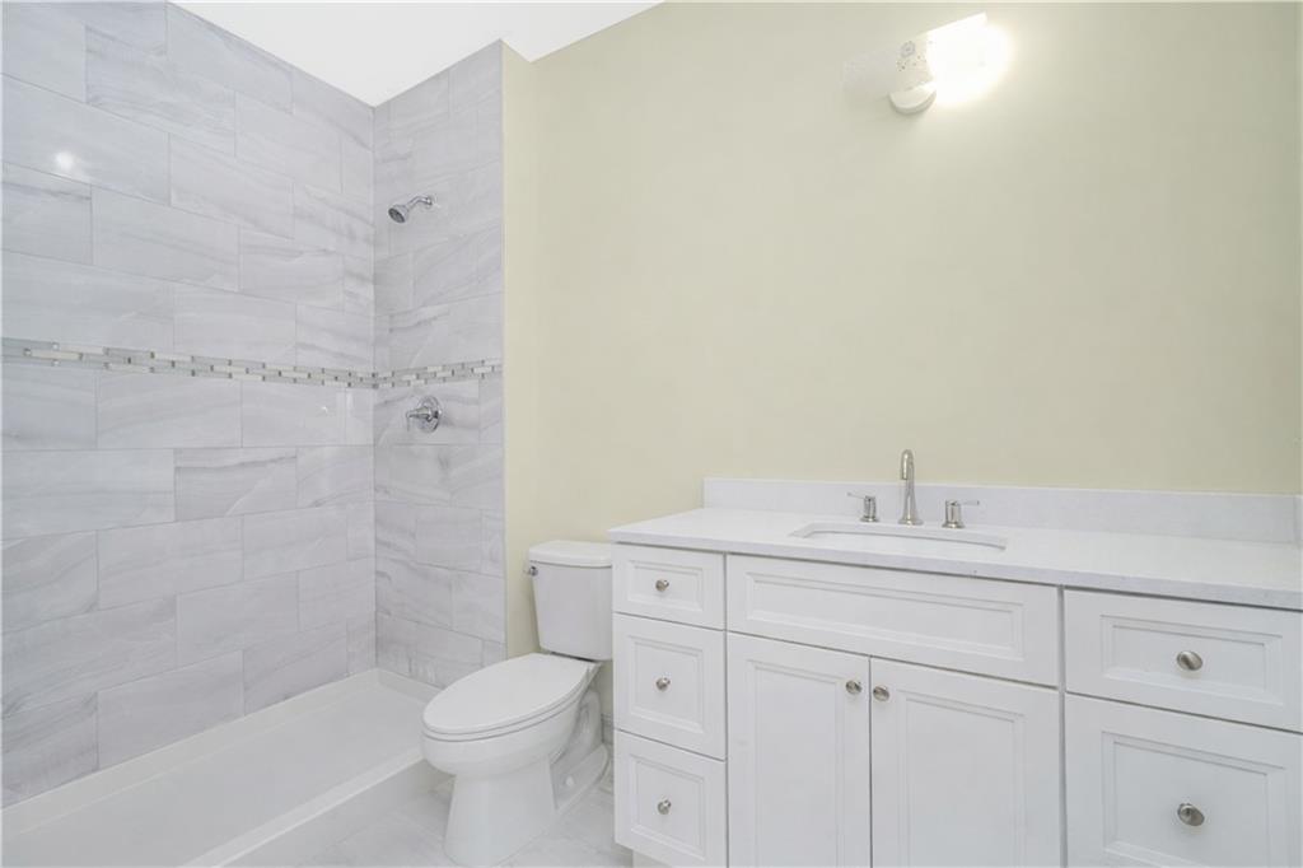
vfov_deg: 73.7
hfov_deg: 96.8
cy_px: 434
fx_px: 579
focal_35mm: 16
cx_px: 652
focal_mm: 16
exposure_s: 1/40
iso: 50
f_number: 4.5
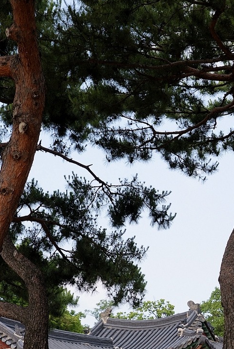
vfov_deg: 17.1
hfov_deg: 11.5
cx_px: 98
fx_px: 1157
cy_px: 265
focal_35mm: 119
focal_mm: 50
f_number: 5
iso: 125
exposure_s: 1/160
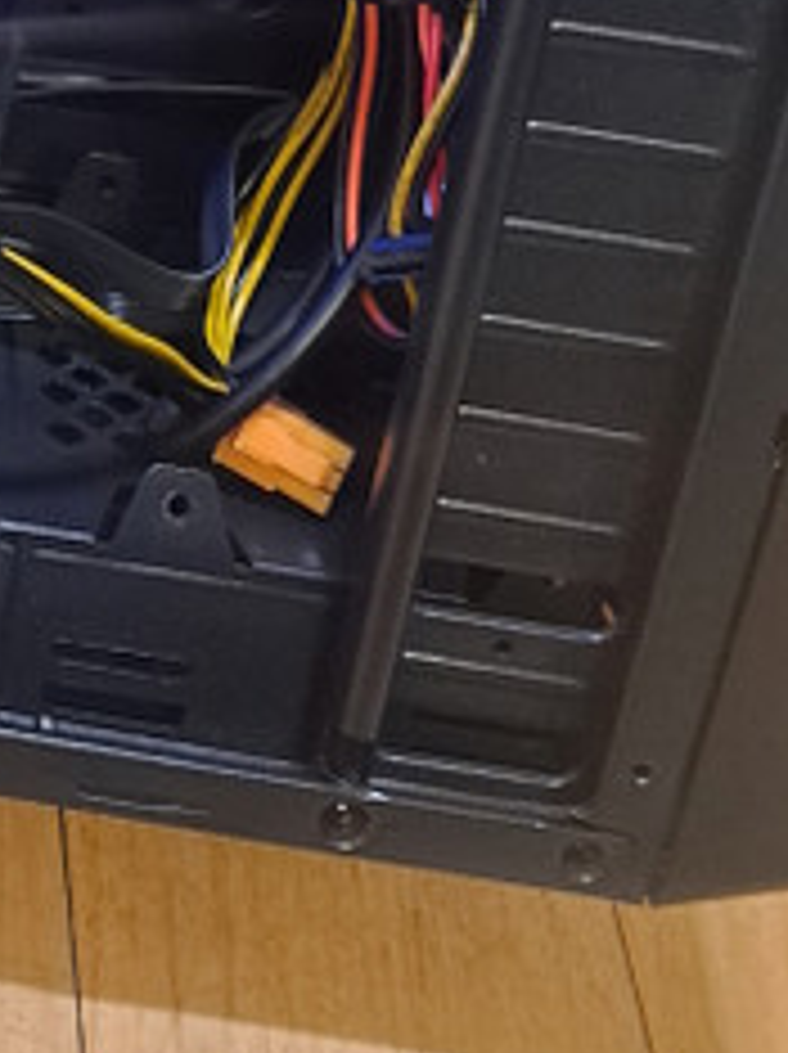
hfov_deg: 17.1
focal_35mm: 77
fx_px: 2341
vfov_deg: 21.5
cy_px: -504
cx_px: -426
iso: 640
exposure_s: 1/20
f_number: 1.8
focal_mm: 5.23
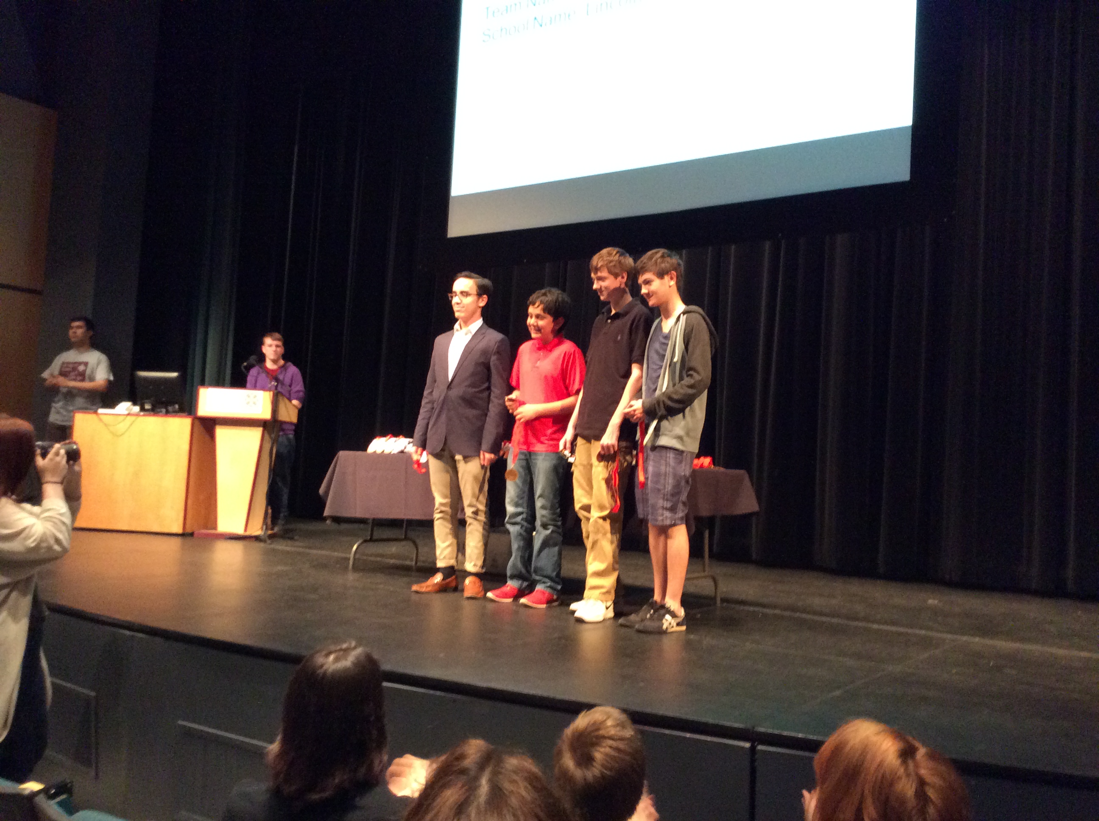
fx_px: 1046
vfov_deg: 42.8
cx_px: 550
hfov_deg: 55.4
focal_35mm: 33
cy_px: 410
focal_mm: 3.3
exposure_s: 1/20
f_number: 2.4
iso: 320
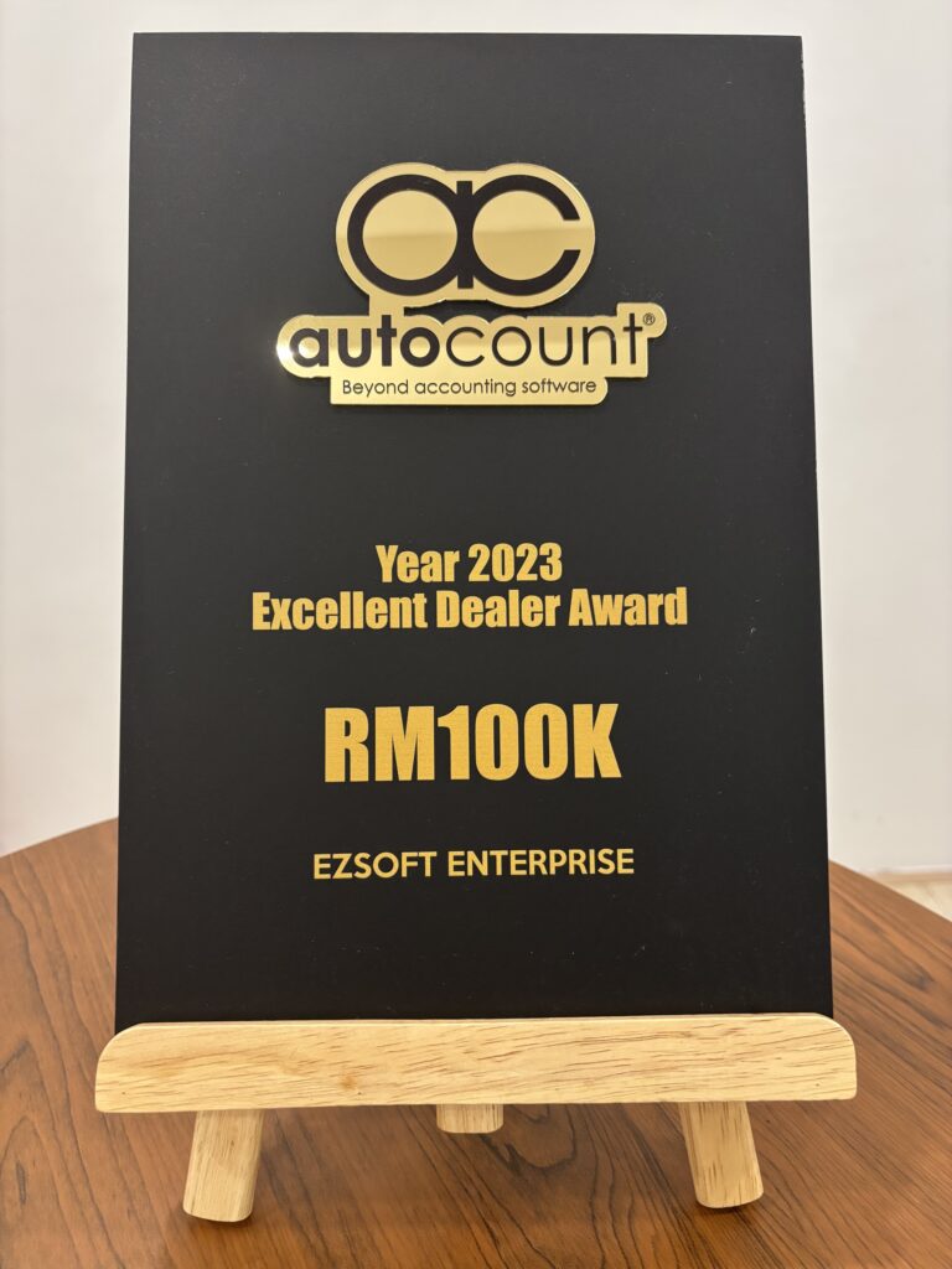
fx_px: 953
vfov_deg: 67.3
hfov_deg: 53.1
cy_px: 634
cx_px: 476
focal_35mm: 26
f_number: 1.6
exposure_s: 1/50
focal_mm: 5.96
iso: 400
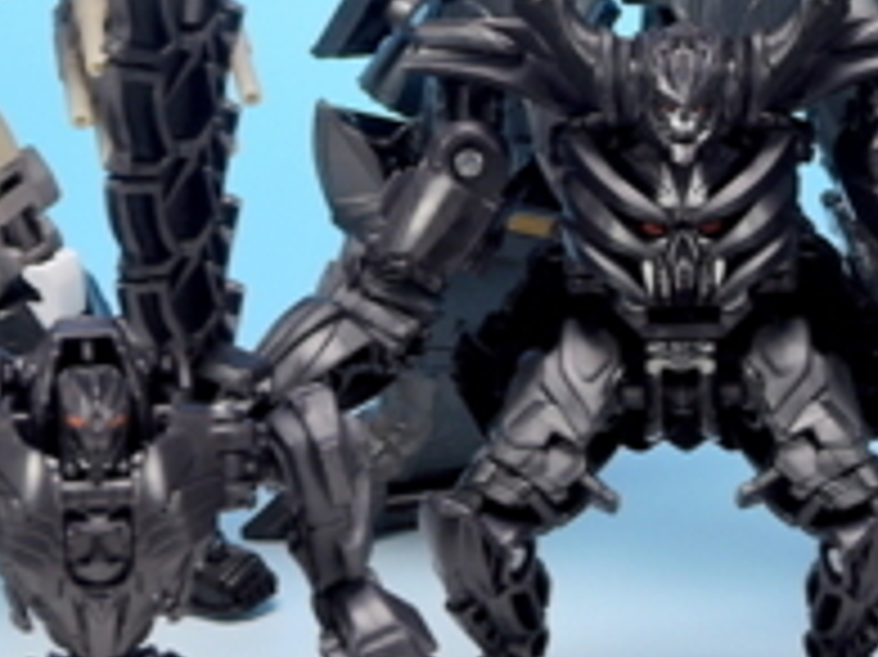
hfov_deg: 16.0
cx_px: 648
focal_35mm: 123
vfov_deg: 12.0
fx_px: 3118
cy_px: 72
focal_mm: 8.6
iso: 80
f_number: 5.6
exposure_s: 1/1.3
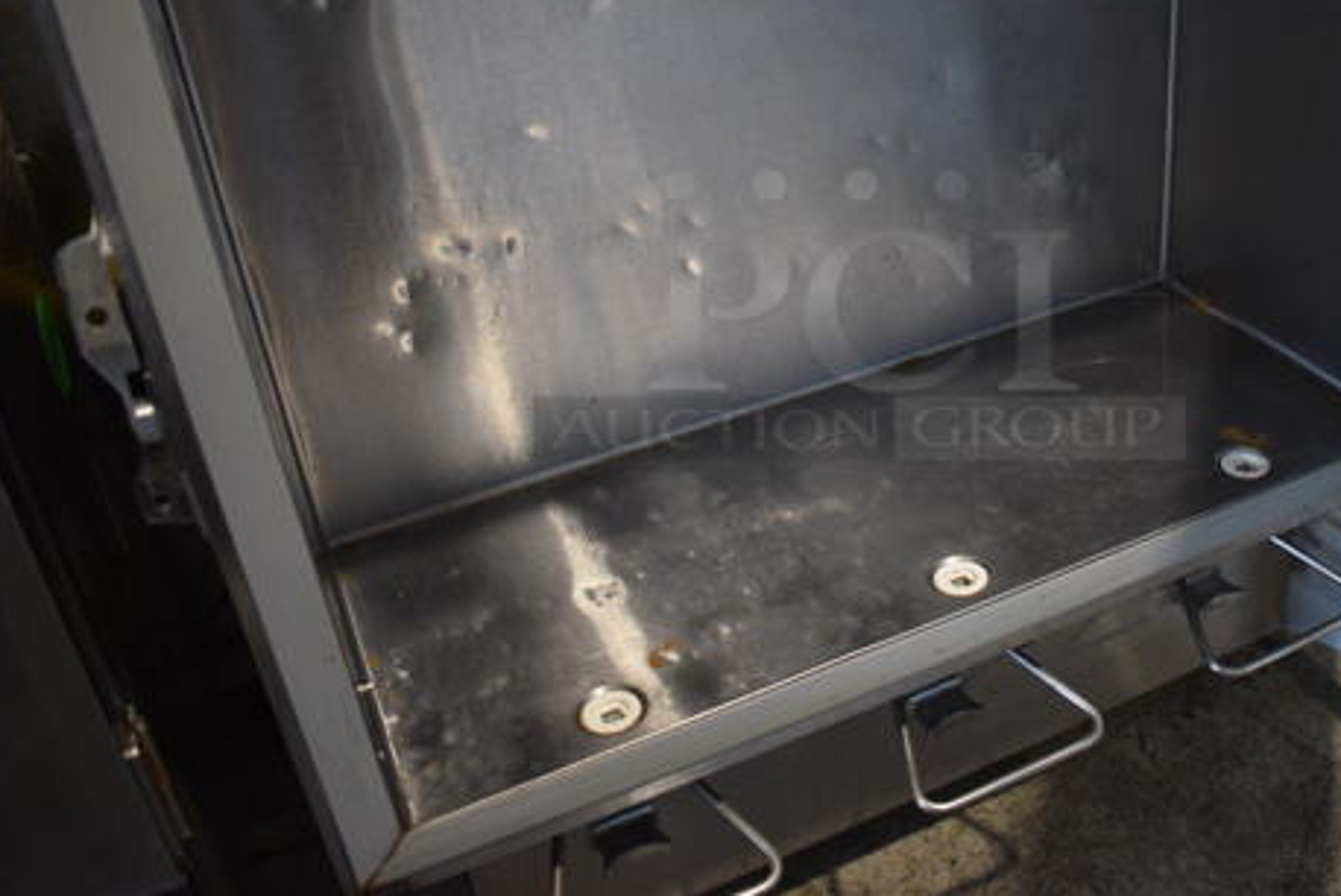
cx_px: 861
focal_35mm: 36
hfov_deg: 52.4
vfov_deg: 36.6
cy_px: 305
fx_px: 1342
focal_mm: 18
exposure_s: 1/125
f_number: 3.5
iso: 1250
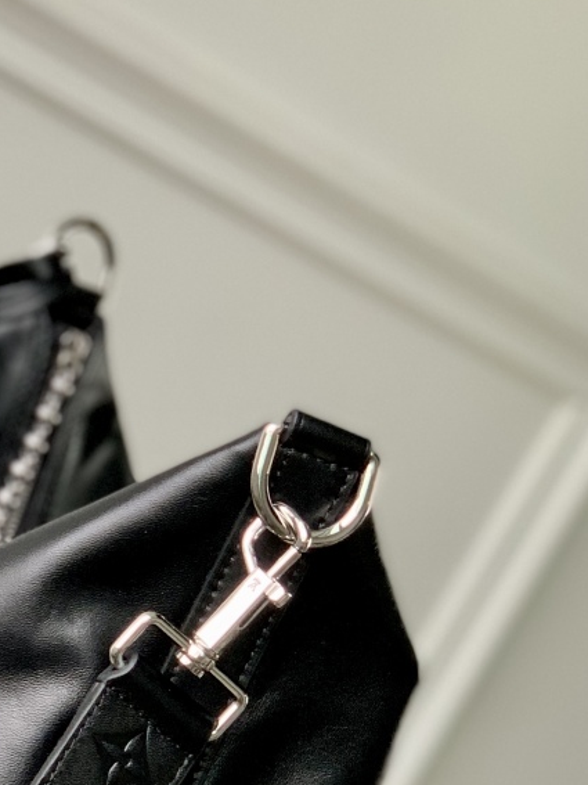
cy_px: 666
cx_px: -65
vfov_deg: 14.8
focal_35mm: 132
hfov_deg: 11.1
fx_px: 2991
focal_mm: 6
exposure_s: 1/122
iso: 100
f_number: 2.4
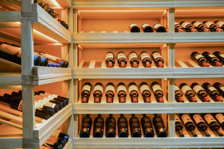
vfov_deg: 38.3
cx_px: 112
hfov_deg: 55.1
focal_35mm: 34
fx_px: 214
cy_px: 74
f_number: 8
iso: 100
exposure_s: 2.5
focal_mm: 23
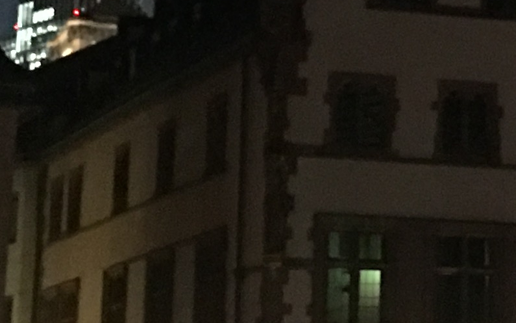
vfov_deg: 8.3
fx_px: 2194
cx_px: 504
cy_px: -46
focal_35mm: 156
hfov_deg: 13.3
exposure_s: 1/4
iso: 320
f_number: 2.2
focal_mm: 4.2
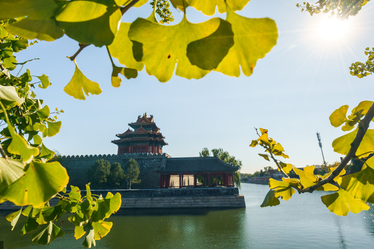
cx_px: 190
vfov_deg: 56.2
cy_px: 88
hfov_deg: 78.6
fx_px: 228
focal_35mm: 22
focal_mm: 16
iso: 100
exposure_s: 1/125
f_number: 11
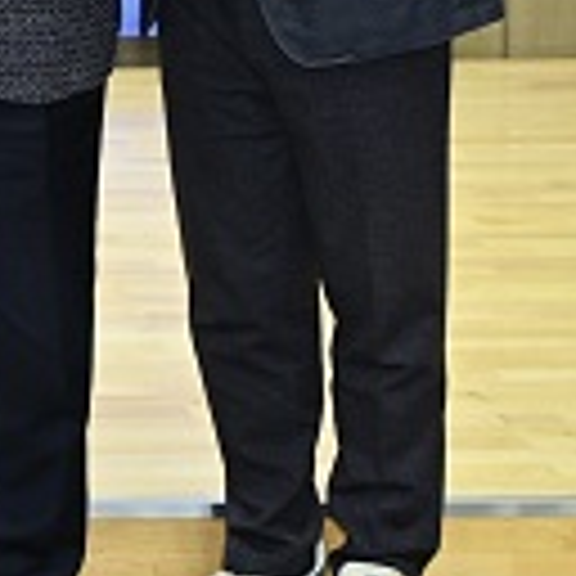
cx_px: -270
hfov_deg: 10.6
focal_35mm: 159
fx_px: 2993
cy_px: -104
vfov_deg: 10.8
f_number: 4.5
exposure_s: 1/160
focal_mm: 40
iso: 1000
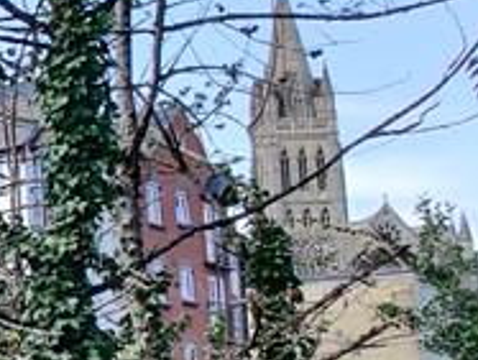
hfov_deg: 21.1
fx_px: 982
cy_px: 207
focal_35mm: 71
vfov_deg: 20.8
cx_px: -317
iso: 100
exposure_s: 1/204
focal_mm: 2.25
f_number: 2.2
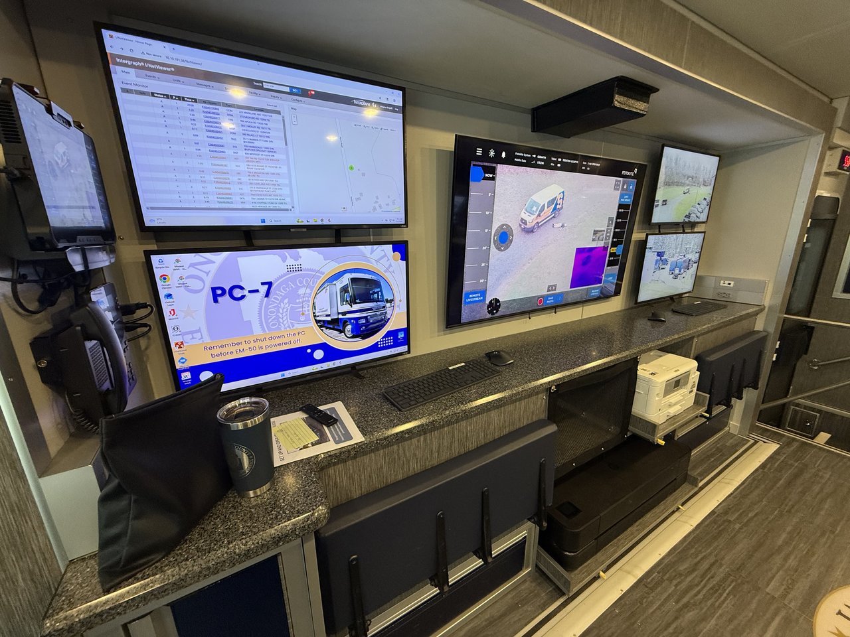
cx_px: 425
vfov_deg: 85.7
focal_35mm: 14
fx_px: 344
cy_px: 318
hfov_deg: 102.1
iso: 200
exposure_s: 1/120
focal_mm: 2.22
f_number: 2.2
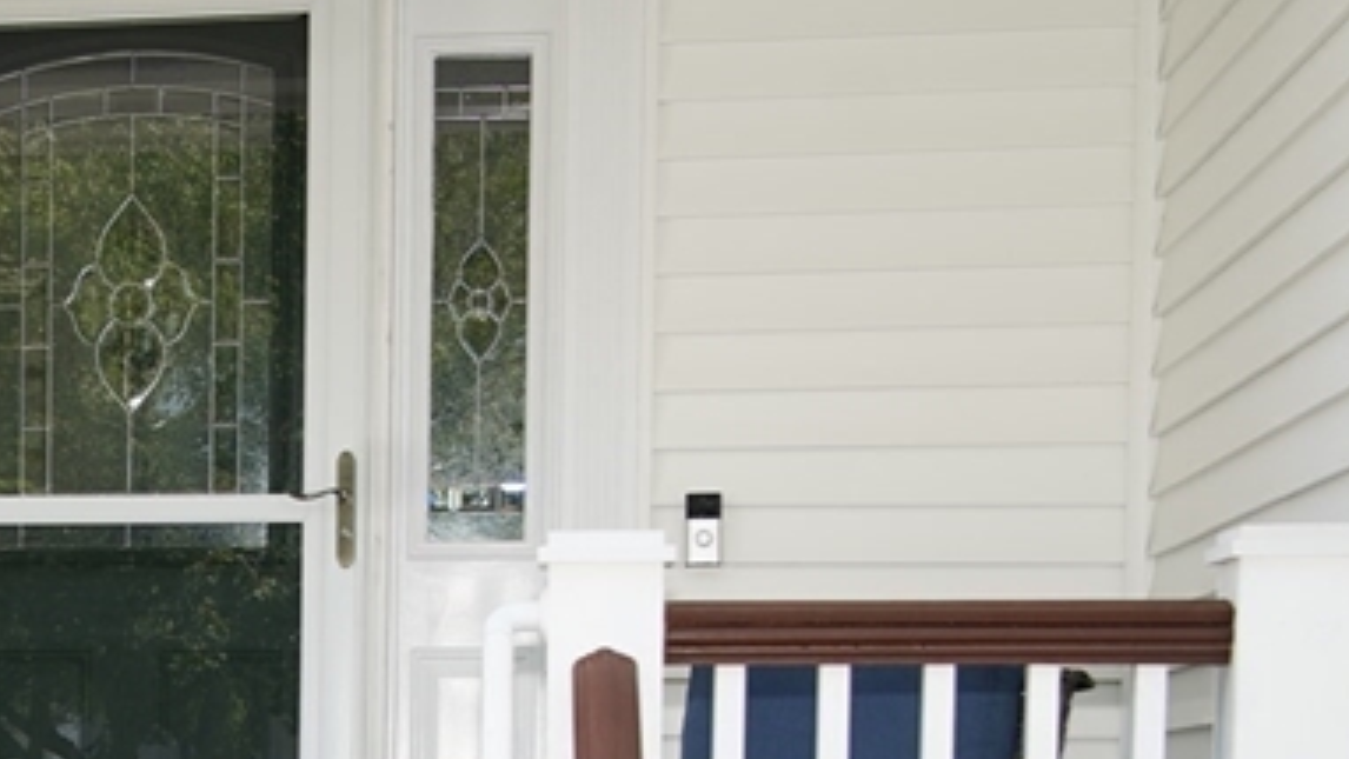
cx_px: -14
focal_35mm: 87
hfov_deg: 23.4
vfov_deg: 13.3
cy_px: 1029
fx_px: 3112
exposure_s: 1/250
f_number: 4.5
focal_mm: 31
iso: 100
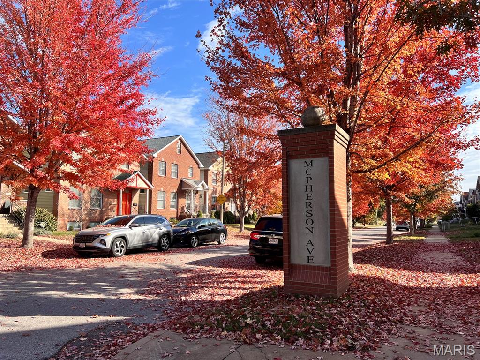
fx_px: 361
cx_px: 240
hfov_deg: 67.3
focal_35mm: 26
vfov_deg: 53.1
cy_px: 180
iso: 50
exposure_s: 1/1838
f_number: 1.5
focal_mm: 5.7
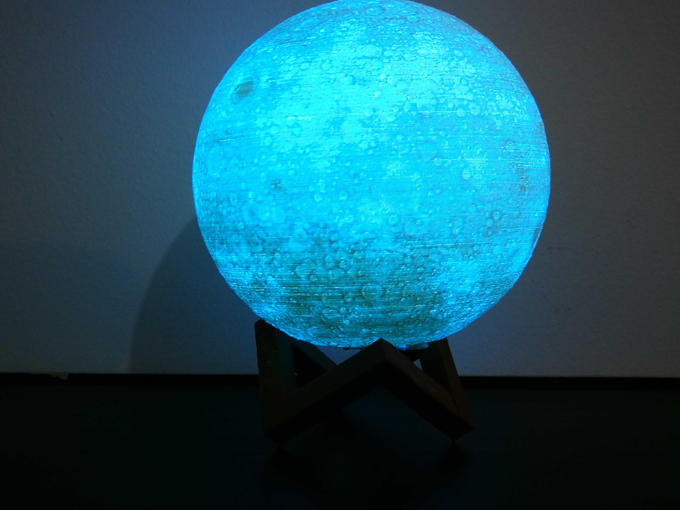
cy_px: 255
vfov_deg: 31.5
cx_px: 340
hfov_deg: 41.2
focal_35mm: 46
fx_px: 904
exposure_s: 1/33.3
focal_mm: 3.95
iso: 320
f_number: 2.2
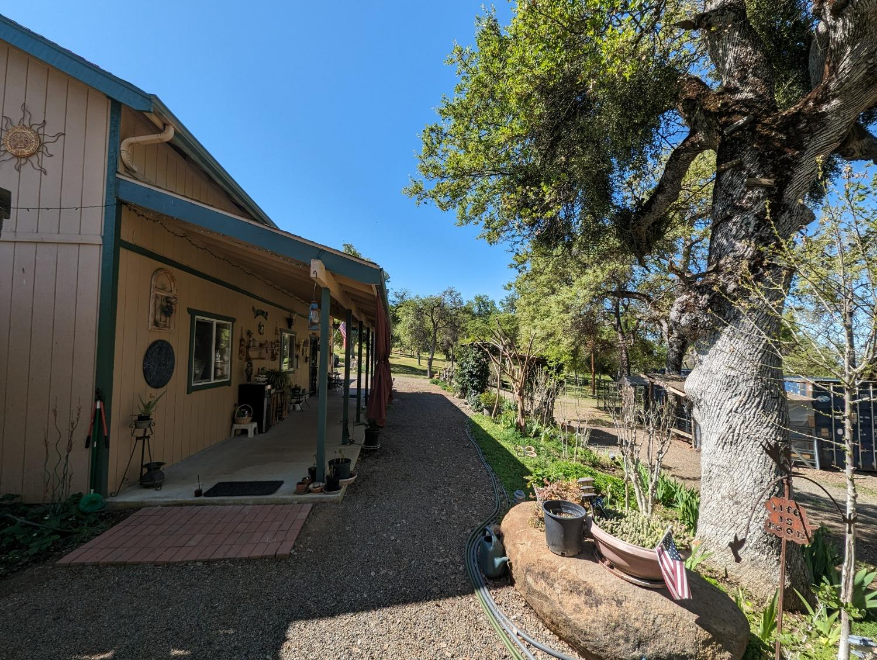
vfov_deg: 90.0
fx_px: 330
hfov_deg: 106.1
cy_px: 330
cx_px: 438
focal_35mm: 13
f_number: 2.2
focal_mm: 1.95
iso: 49
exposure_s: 1/904
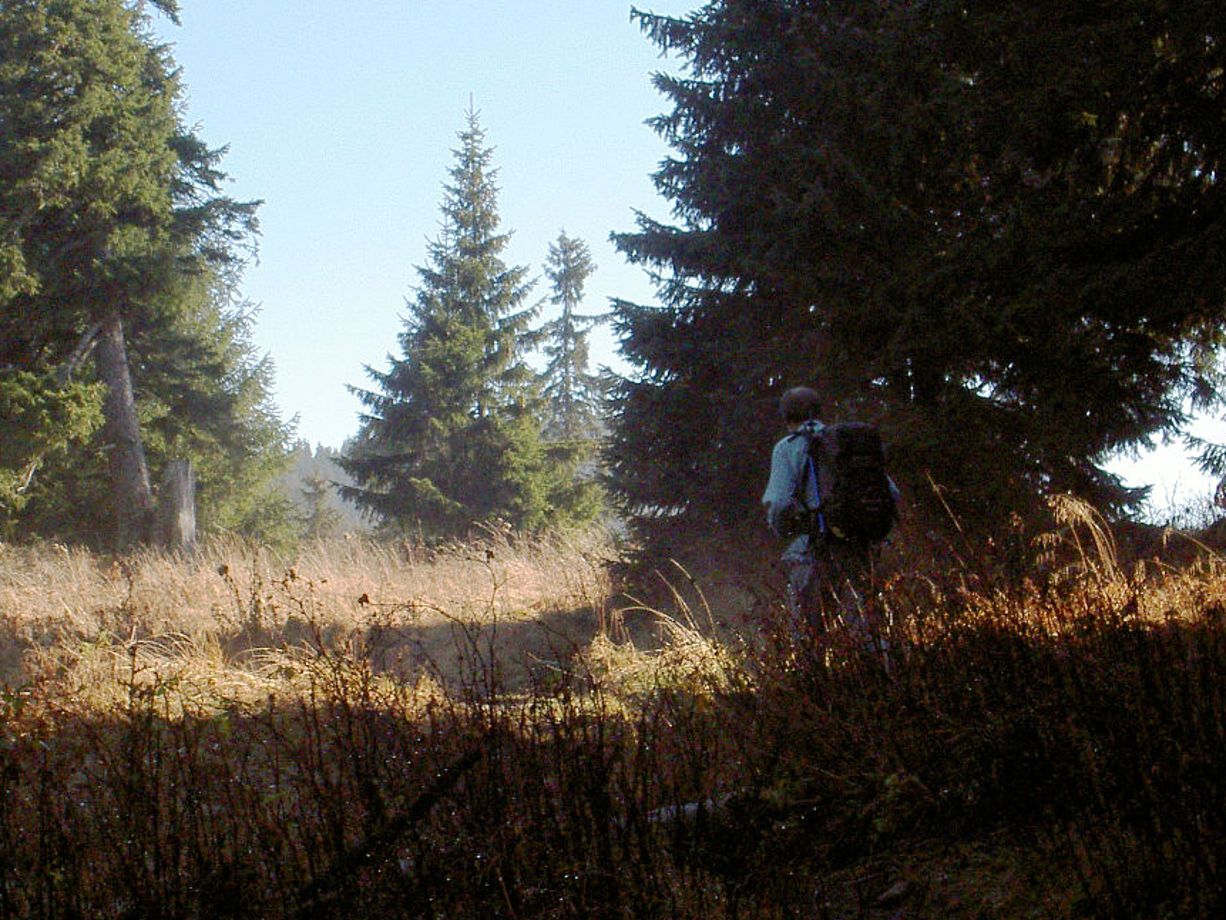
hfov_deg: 15.9
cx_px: 504
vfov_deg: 11.9
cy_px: 357
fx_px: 4392
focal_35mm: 124
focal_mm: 14.7
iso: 100
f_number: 7.8
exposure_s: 1/200
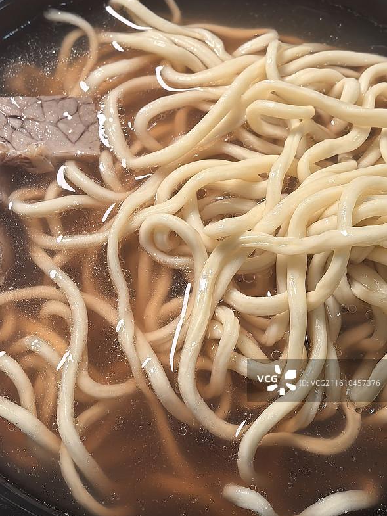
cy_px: 257
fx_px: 820
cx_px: 196
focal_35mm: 55
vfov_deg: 34.9
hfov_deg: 26.6
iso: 250
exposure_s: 1/50
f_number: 4
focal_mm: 6.98
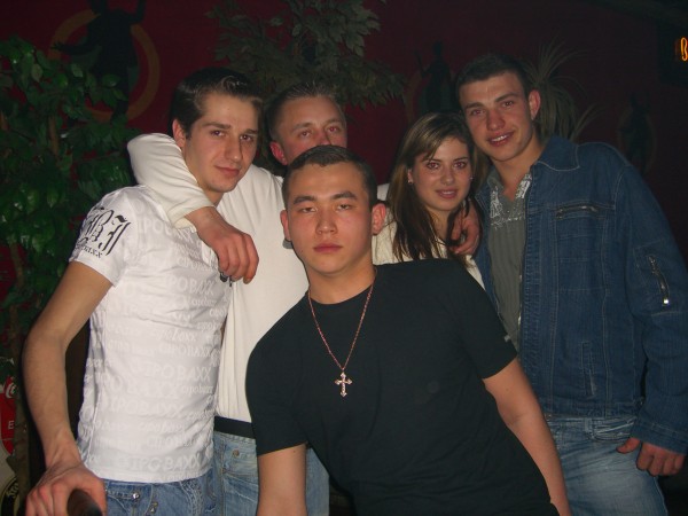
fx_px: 755
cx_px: 344
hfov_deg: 49.0
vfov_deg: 37.7
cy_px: 258
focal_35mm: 38
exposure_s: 1/60
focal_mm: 7.9
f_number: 2.8
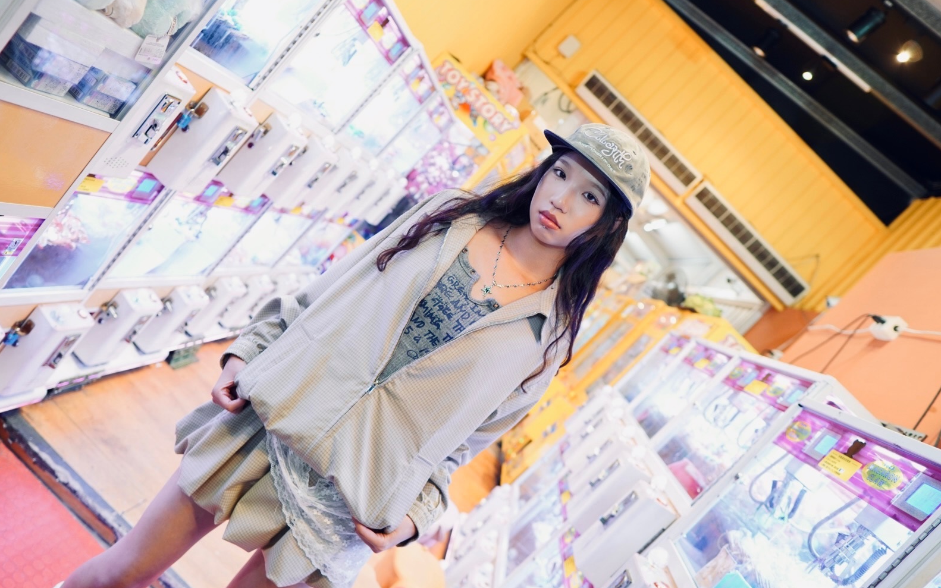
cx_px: 464
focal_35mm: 25
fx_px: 641
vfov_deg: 49.3
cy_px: 312
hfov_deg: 72.5
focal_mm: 16
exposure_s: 1/80
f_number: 1.8
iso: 250
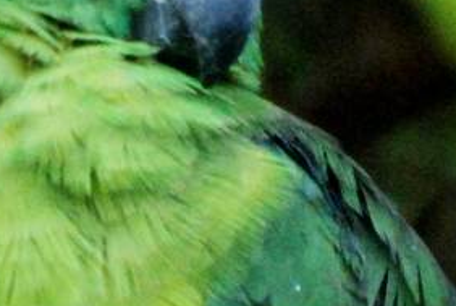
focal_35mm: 2551
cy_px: 257
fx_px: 32363
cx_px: 264
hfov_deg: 0.8
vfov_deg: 0.5
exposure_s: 1/160
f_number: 5.6
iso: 1600
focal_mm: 300
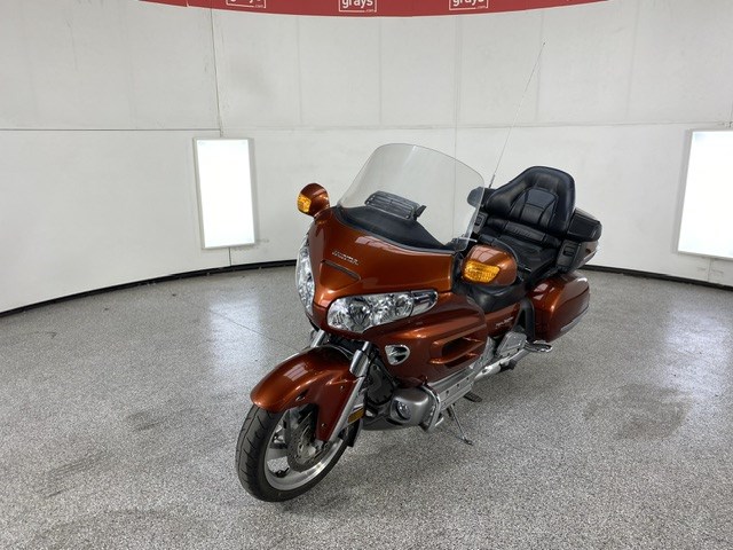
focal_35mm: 26
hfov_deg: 67.3
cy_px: 275
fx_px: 551
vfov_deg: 53.1
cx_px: 366
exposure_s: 1/132
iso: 32
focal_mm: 4.25
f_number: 1.8
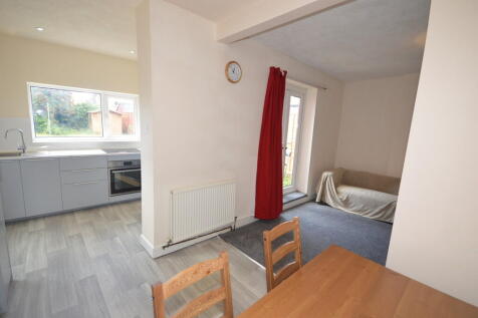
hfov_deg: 100.4
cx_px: 239
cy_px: 159
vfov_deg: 77.3
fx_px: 199
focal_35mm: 15
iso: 400
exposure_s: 1/80
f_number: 4.5
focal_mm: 10
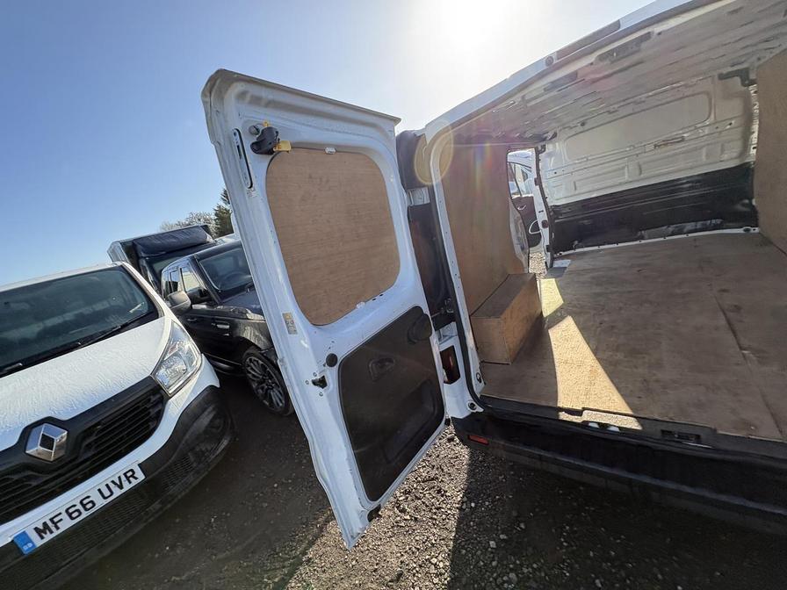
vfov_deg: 85.7
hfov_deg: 102.1
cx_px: 394
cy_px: 295
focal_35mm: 14
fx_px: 318
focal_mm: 2.22
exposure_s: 1/364
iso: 50
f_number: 2.2
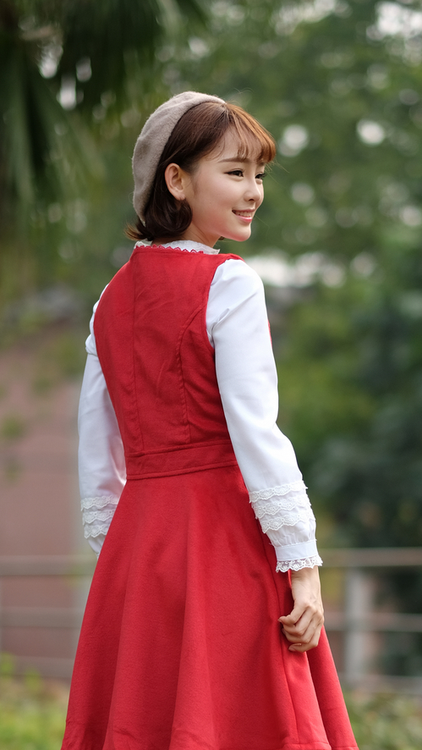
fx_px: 2663
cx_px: 262
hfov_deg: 9.1
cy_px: 560
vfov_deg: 15.9
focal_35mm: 134
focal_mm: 56
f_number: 1.2
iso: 200
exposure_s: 1/3000
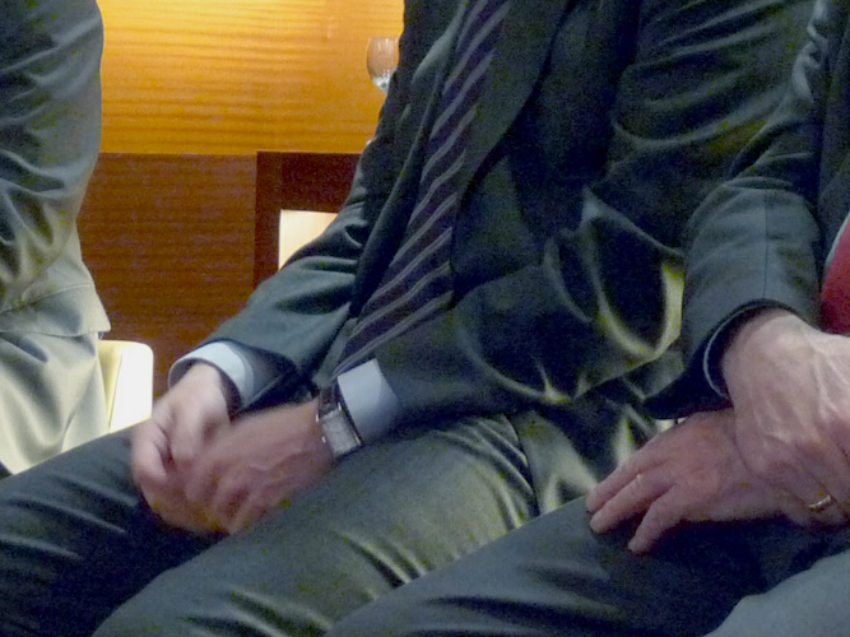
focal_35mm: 102
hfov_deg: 19.2
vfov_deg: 14.4
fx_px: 2504
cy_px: 59
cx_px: 496
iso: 400
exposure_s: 1/10
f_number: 3
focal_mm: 6
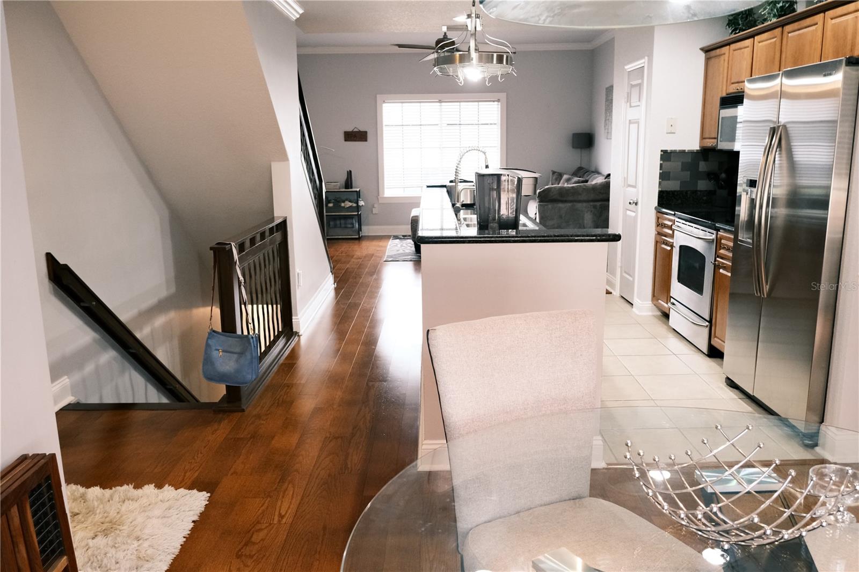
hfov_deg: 63.7
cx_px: 430
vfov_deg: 44.9
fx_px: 692
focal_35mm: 29
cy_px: 286
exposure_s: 1/60
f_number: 4
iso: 2000
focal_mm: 19.2
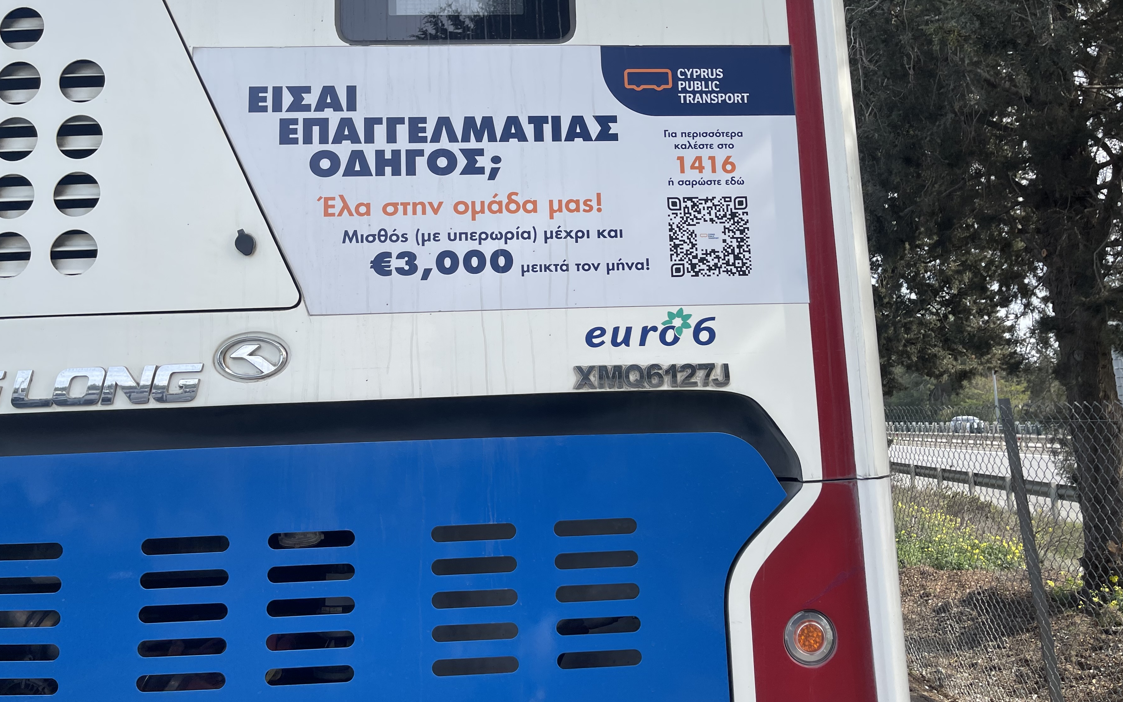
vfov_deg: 41.6
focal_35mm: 30
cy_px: 268
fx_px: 918
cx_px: 587
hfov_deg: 62.9
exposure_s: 1/1212
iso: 32
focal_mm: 5.1
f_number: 1.6
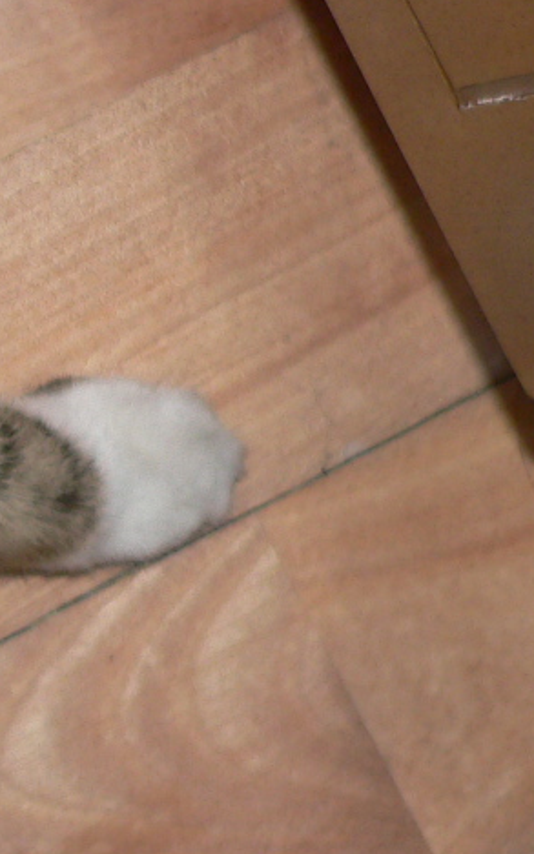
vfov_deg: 11.1
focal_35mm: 188
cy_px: 455
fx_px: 4379
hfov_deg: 6.8
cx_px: -499
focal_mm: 10.7
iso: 100
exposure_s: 1/60
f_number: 2.8
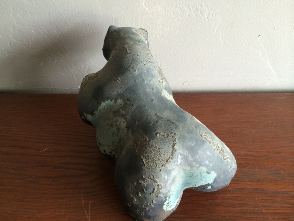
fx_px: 255
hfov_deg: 60.0
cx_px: 147
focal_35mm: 30
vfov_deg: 46.8
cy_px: 110
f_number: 2.2
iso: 125
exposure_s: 1/30
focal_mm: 4.12
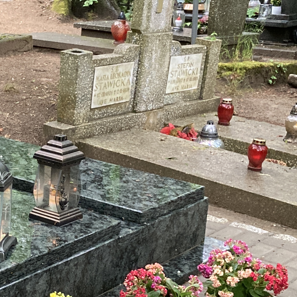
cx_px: 62
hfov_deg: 19.7
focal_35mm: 87
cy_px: 207
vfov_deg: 19.9
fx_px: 845
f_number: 1.8
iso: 320
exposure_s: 1/60
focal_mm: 3.99
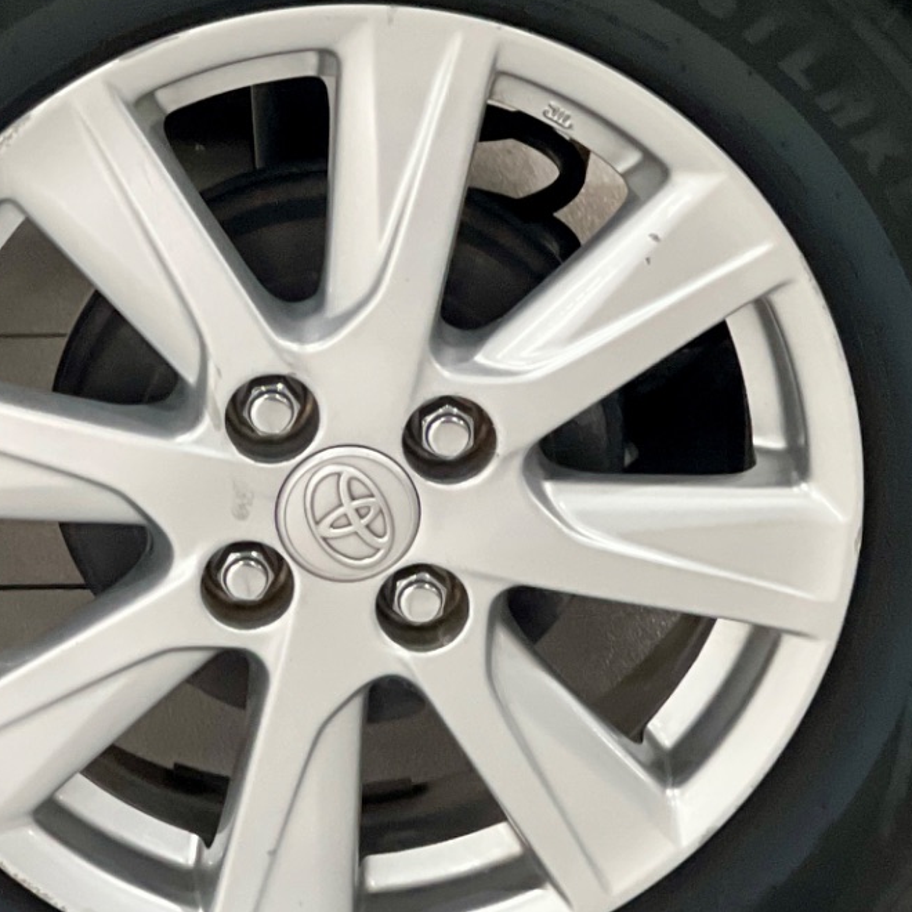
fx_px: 5902
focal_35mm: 198
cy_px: 449
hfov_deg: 8.8
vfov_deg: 8.8
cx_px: 445
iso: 320
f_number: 2.8
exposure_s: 1/40
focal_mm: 9
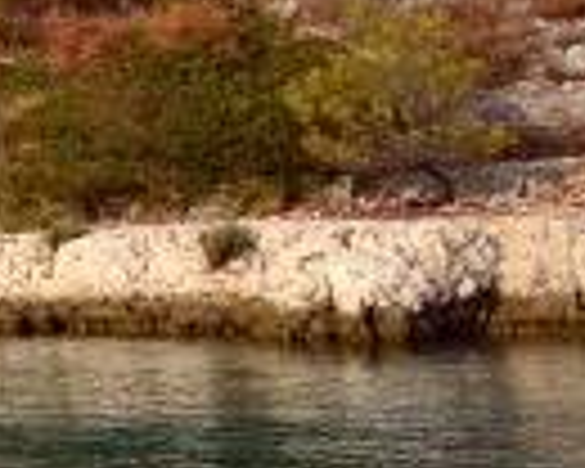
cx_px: -1228
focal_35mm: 117
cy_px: -81
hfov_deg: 10.6
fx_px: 2026
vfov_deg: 12.9
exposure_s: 1/4000
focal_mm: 12
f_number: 4
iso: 640
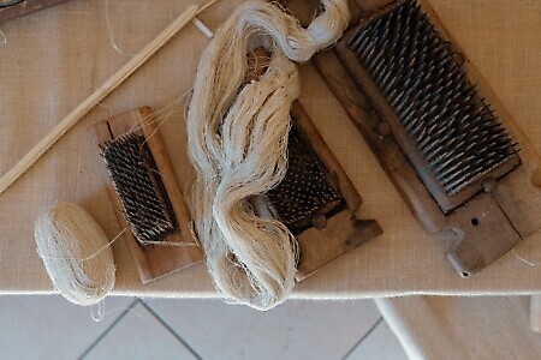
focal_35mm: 50
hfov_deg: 39.6
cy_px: 180
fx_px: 751
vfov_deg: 27.0
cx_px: 270
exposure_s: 1/250
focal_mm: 50
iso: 1000
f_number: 3.2
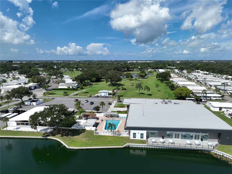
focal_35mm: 24
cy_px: 87
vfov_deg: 56.8
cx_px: 116
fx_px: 161
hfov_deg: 71.6
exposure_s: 1/2500
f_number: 2.8
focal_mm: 12.29
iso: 100
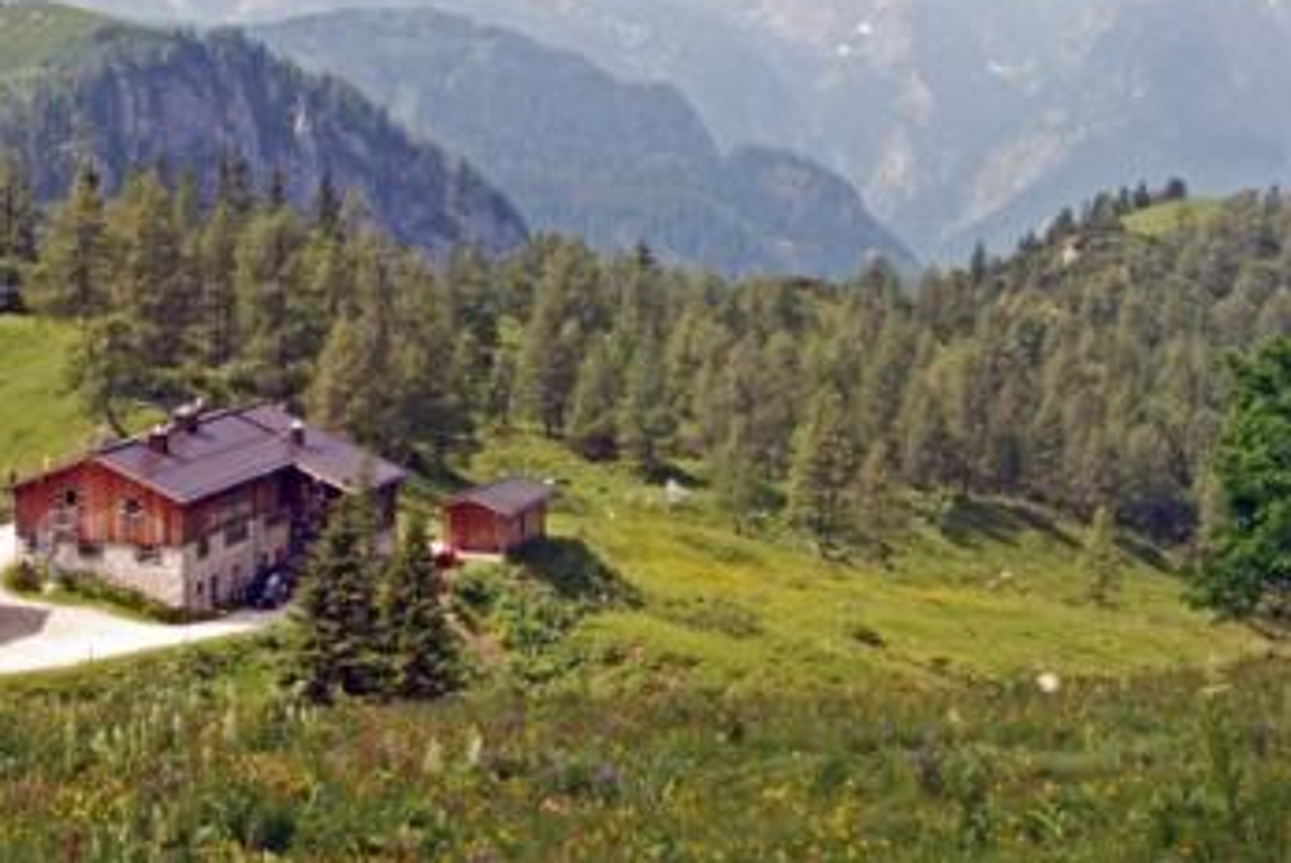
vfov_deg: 18.5
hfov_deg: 27.3
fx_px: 2656
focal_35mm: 74
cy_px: 409
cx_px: 558
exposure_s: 1/125
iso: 160
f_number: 8
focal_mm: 26
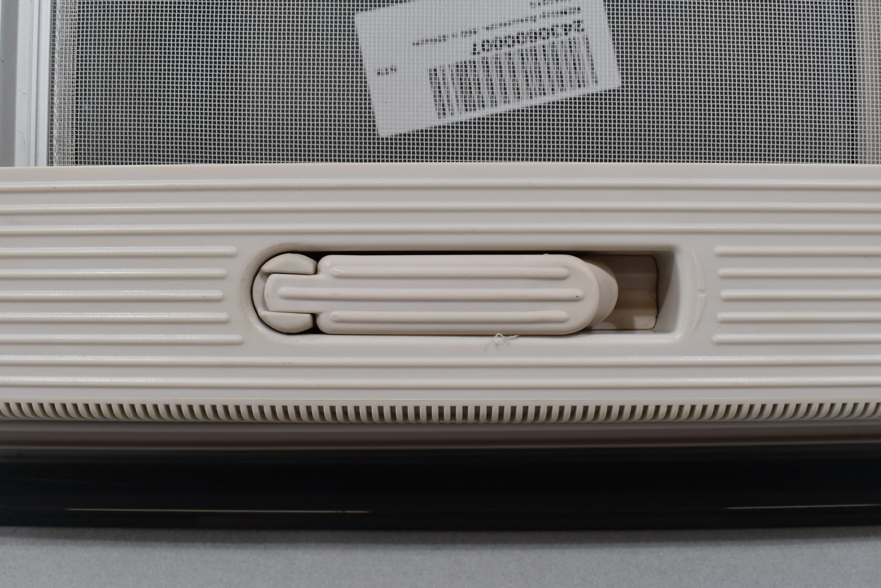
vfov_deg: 38.4
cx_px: 440
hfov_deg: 55.1
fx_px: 844
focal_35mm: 34
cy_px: 294
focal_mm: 23
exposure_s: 1/60
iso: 360
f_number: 8
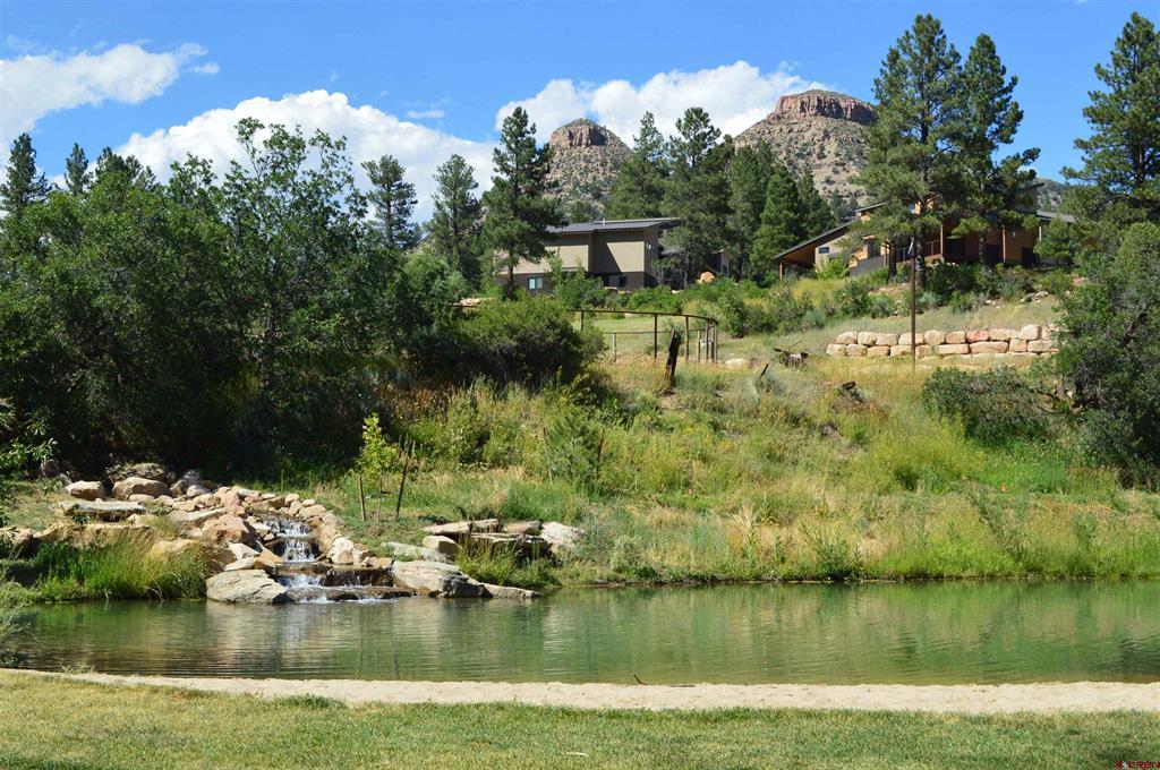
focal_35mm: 48
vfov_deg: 28.0
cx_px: 580
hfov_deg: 41.2
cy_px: 385
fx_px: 1545
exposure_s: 1/400
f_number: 11
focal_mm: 32
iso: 400
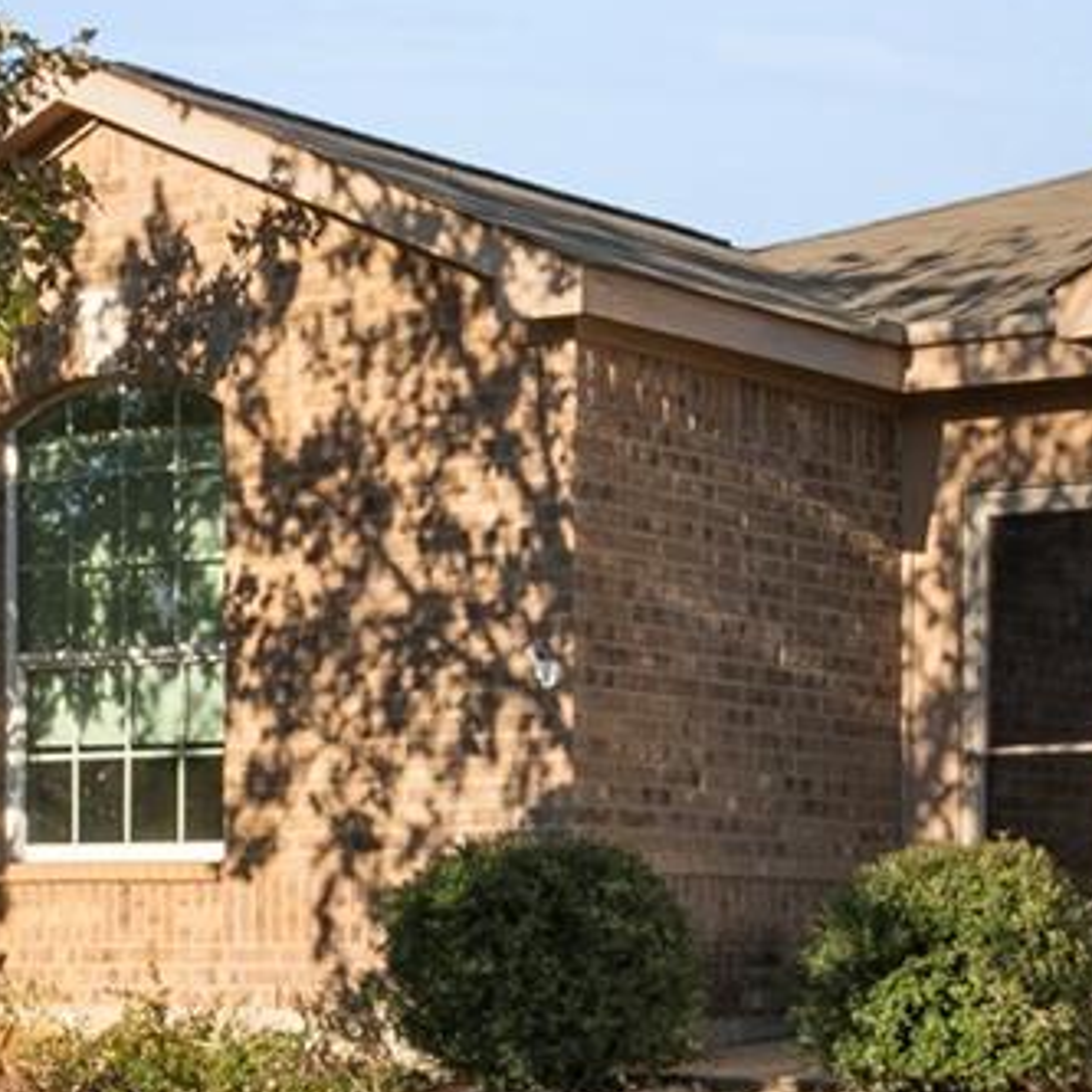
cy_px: 989
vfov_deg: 18.2
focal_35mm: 94
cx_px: 928
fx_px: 3355
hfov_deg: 18.3
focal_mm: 12
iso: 100
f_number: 7.1
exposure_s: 1/200
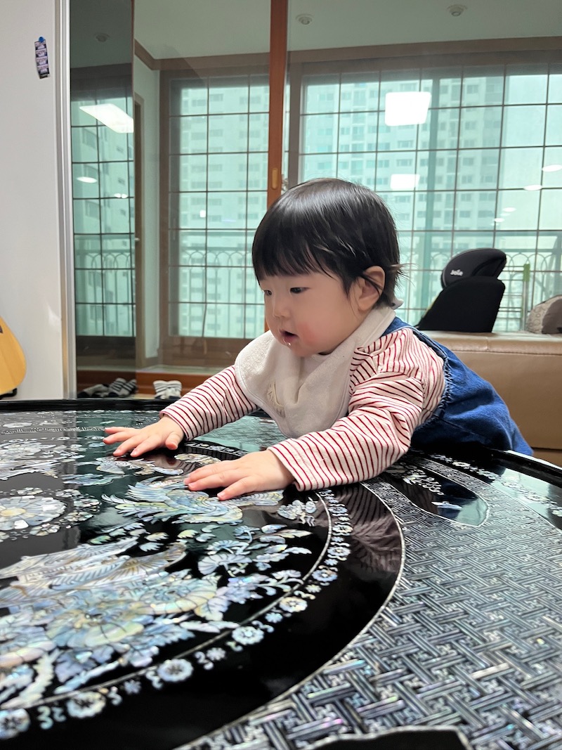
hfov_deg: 53.1
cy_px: 375
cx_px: 281
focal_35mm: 26
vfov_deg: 67.3
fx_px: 563
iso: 160
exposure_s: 1/60
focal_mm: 5.1
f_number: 1.6
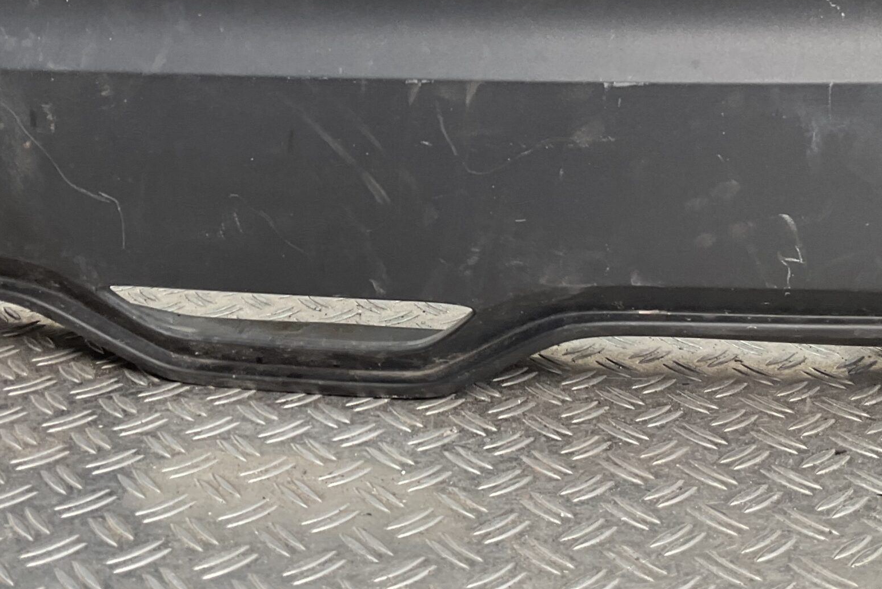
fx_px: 1225
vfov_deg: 26.6
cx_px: 419
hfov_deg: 39.6
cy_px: 129
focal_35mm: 50
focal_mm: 3
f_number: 1.8
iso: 16
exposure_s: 1/120
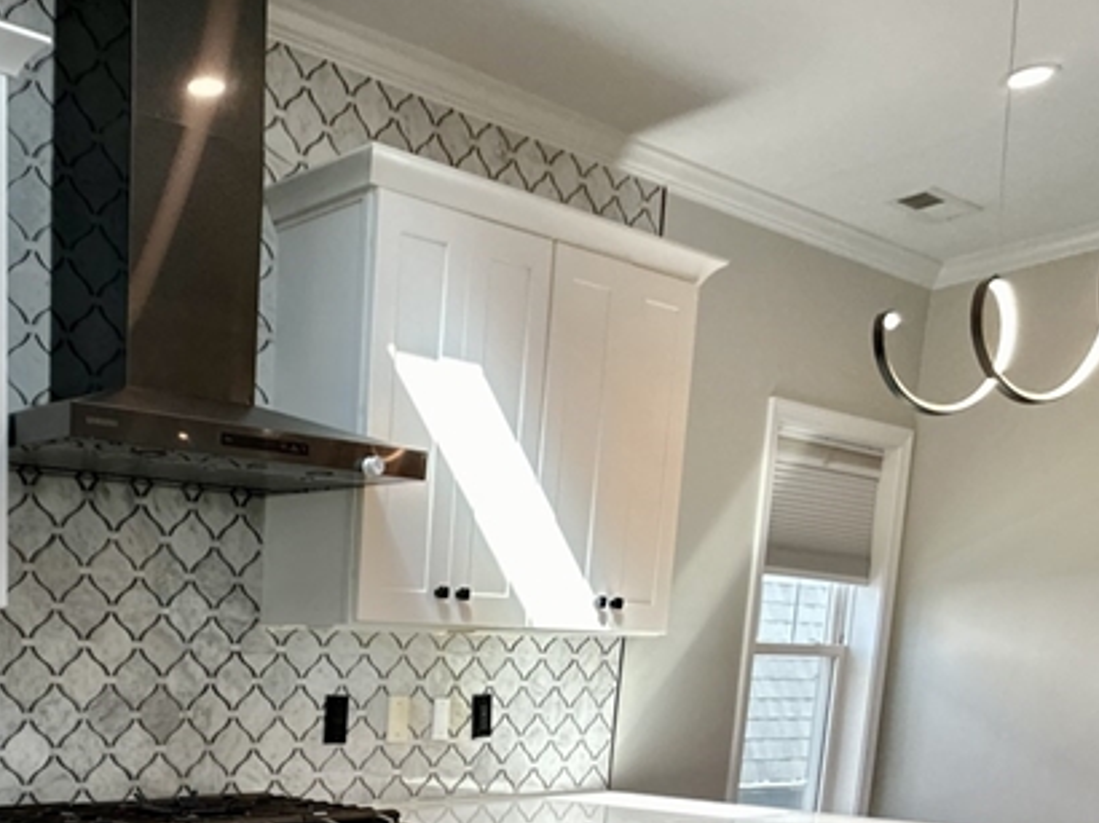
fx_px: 1904
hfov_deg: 30.5
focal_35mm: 60
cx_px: 70
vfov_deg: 23.0
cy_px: 901
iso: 50
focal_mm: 6.86
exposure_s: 1/122
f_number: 1.78
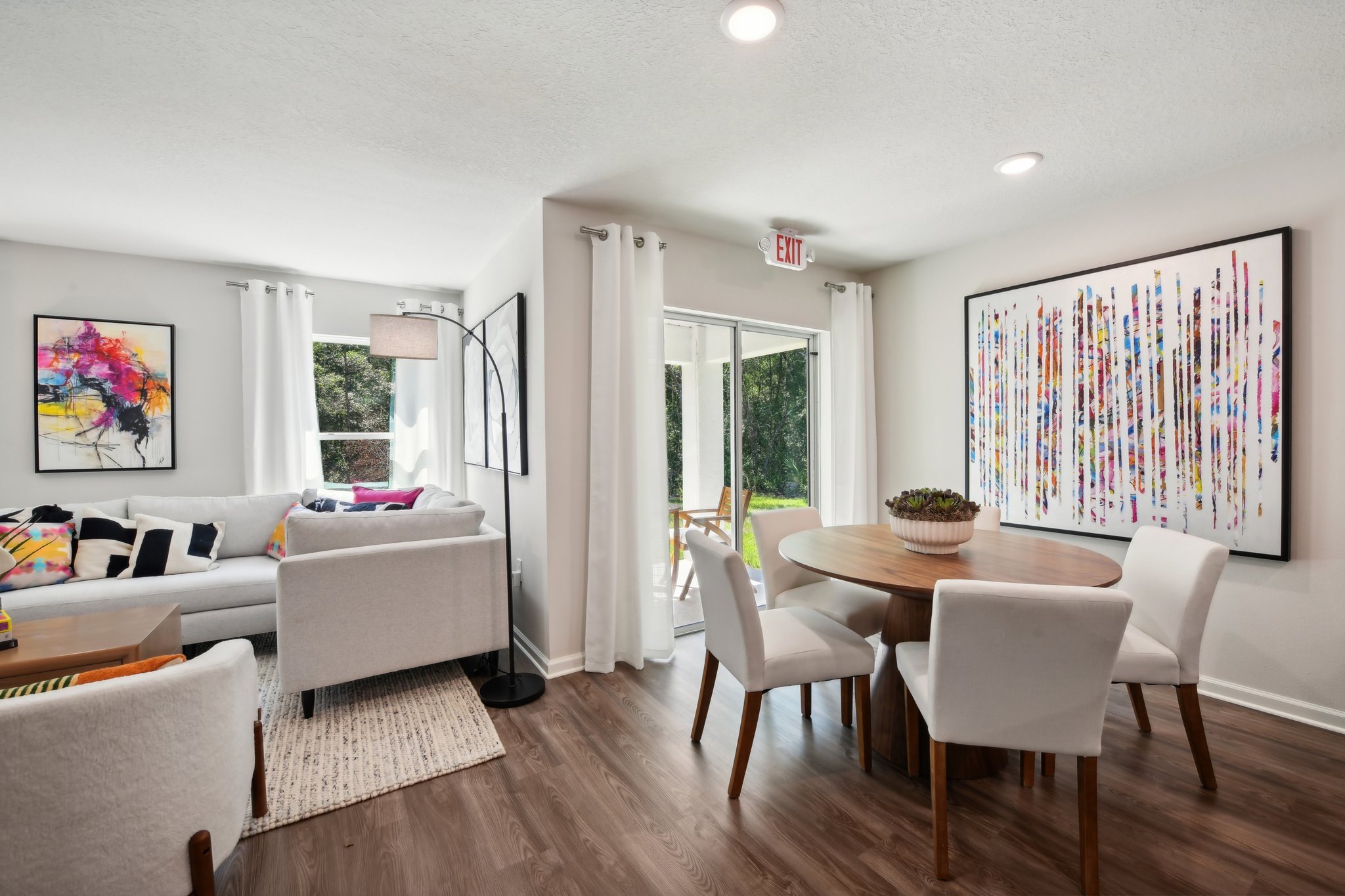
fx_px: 523
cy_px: 448
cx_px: 672
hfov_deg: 104.3
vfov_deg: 81.2
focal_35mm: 14
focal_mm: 14
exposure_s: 1/25
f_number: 8
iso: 400
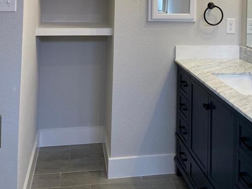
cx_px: 132
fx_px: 320
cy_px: -8
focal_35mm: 44
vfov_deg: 30.1
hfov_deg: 43.0
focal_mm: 4.25
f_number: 1.8
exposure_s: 1/120
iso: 125
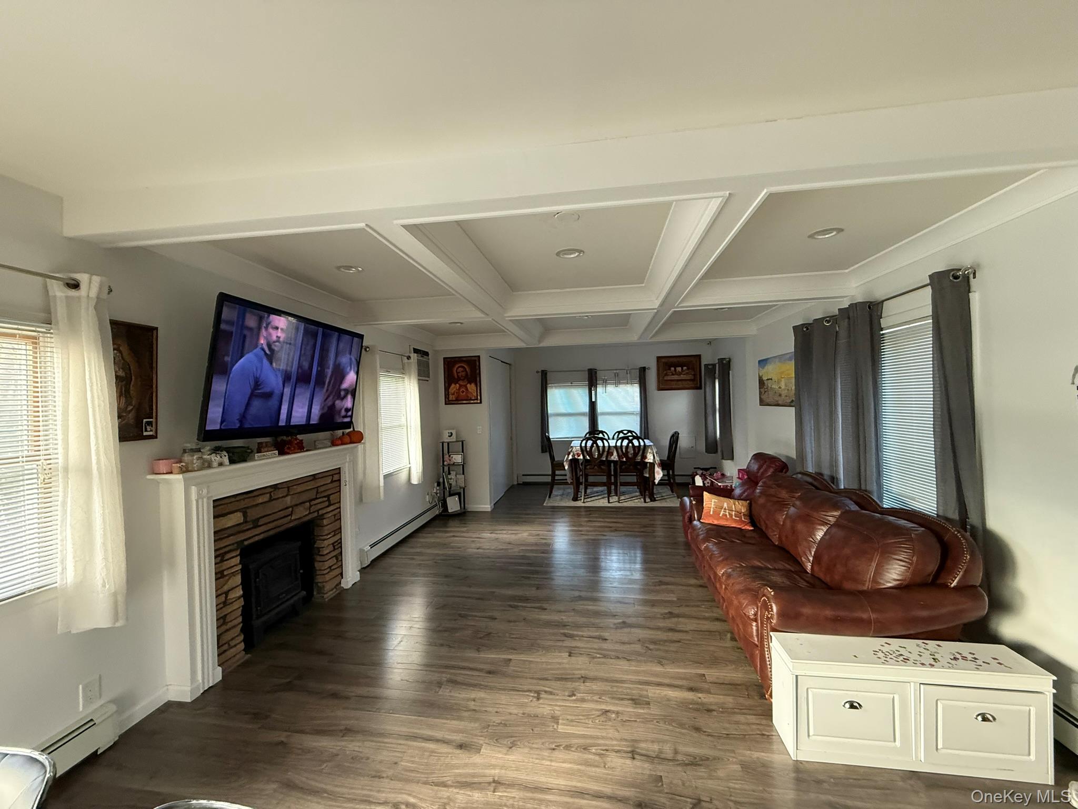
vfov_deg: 85.7
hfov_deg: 102.1
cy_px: 404
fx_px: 436
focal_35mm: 14
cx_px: 539
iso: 500
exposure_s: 1/56
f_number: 2.2
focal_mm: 2.22
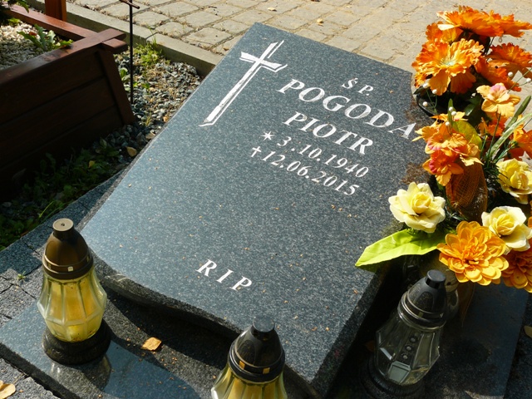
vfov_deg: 39.7
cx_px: 266
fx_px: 553
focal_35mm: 36
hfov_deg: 51.4
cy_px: 200
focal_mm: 6
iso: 100
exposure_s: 1/320
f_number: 5.6
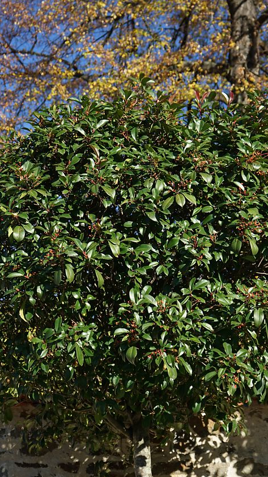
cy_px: 239
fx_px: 783
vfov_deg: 33.8
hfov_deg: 19.4
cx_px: 176
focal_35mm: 62
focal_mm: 39
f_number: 4
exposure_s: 1/500
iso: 100
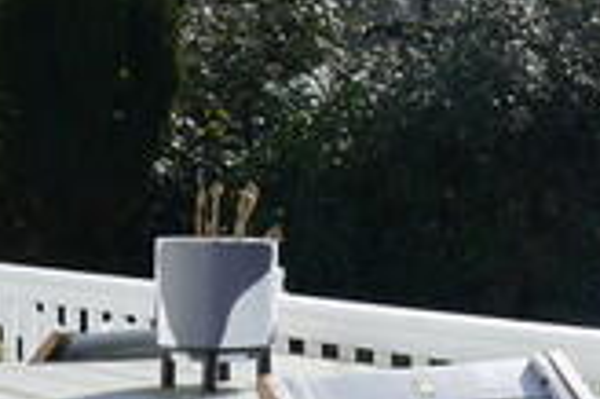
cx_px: 757
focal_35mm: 100
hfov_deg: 19.1
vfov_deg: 13.6
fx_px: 1665
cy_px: 306
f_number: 14
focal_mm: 16
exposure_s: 1/60
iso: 125
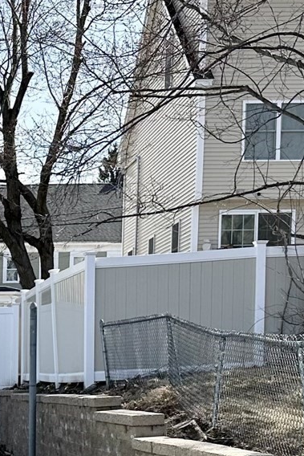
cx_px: -153
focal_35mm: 90
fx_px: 1139
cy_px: 450
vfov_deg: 21.8
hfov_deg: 14.2
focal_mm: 6.86
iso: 80
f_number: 1.78
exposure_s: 1/4762
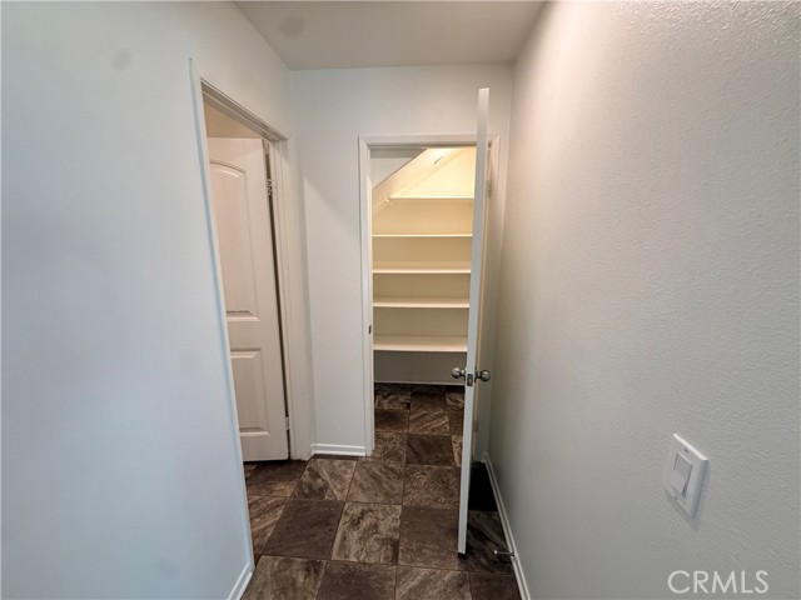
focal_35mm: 14
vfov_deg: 85.7
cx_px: 400
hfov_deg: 102.1
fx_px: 324
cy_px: 300
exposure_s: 1/120
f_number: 2.2
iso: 200
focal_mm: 2.22
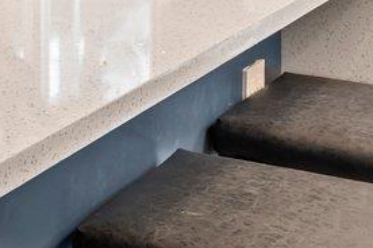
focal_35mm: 104
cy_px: -192
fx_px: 1077
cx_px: -299
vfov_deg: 12.1
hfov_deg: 16.4
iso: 200
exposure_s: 1/1.25
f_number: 10
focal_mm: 14
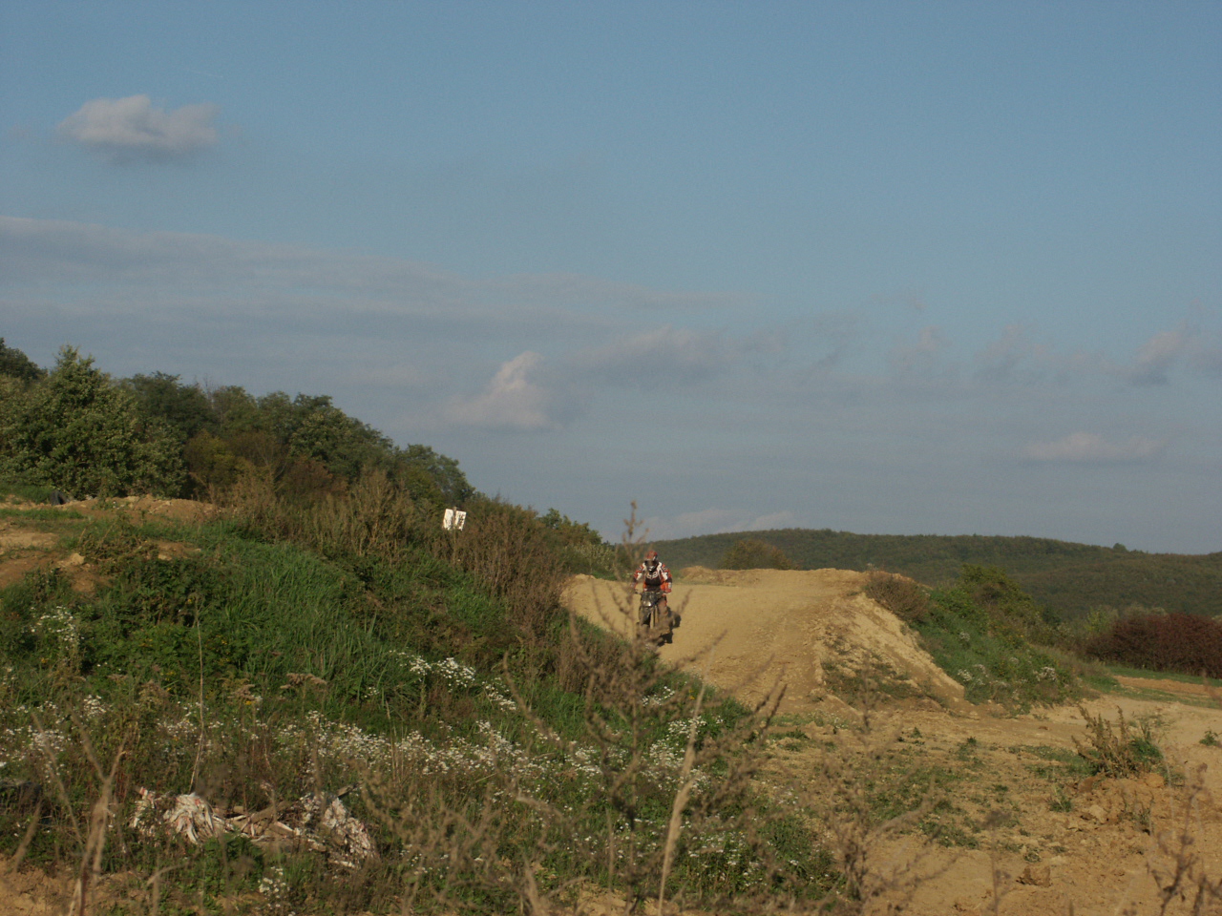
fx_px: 3671
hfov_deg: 18.9
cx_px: 611
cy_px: 458
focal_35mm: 104
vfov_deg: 14.2
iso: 100
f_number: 4.5
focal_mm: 25.9
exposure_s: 1/1500
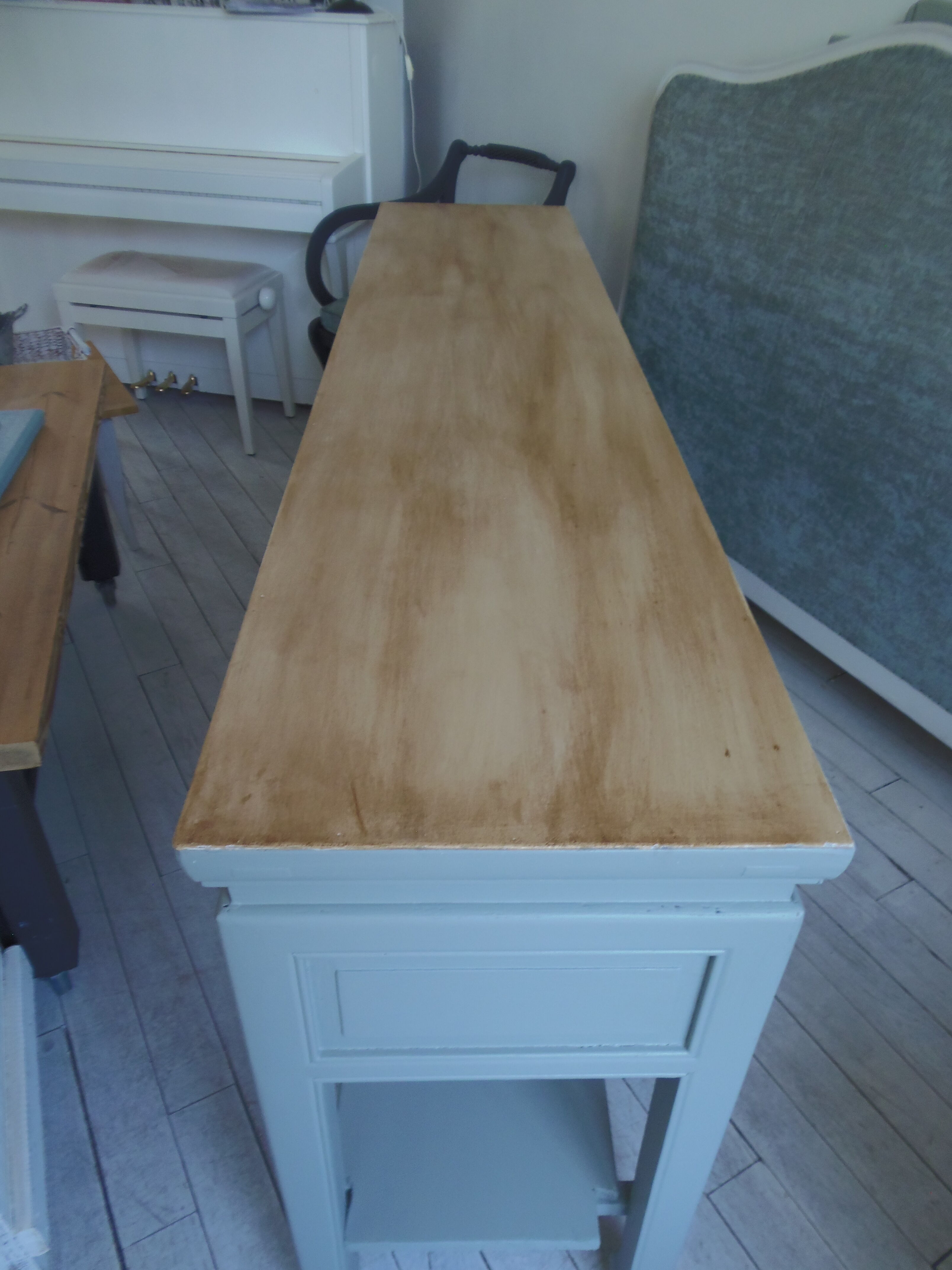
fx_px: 880
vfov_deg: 71.6
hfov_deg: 56.8
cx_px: 476
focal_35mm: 24
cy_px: 635
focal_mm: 4.3
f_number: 2.9
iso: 100
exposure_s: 1/30
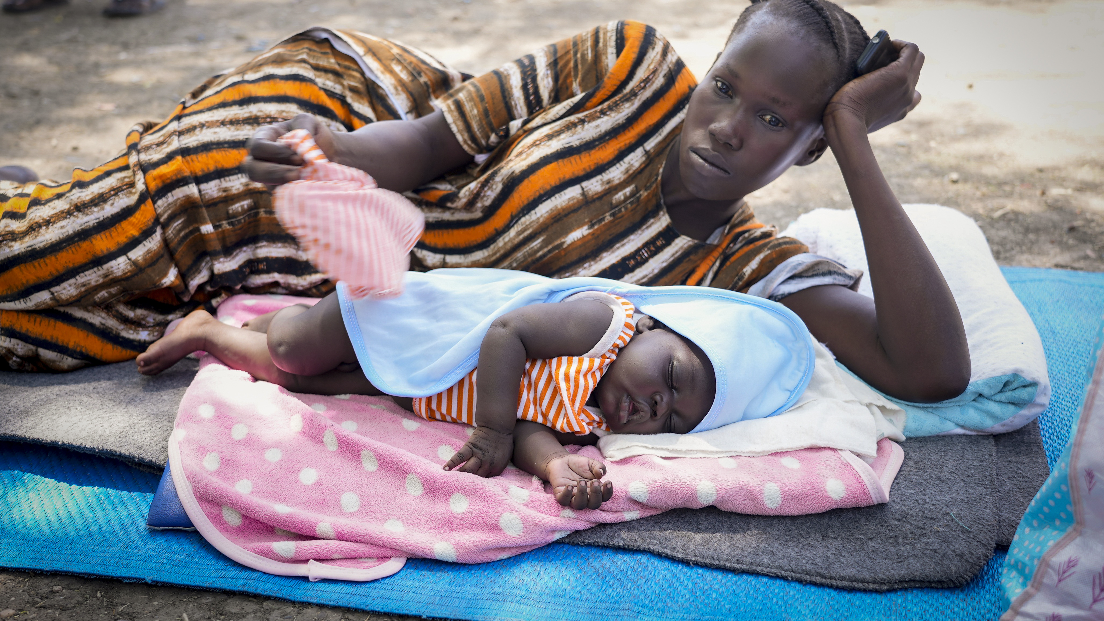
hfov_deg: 47.4
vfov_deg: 27.7
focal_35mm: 43
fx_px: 1259
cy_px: 268
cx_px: 552
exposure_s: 1/160
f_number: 4
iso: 200
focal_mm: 41
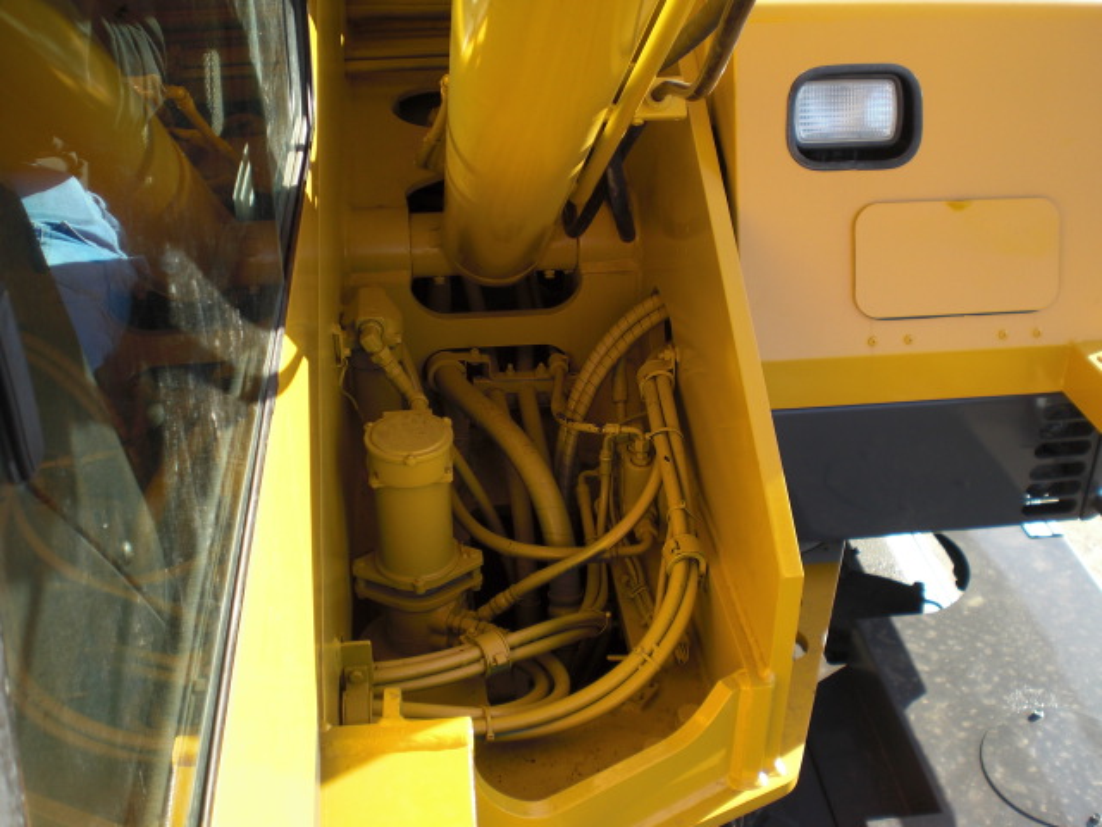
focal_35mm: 38
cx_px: 551
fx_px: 1210
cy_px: 414
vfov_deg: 37.7
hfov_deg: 49.0
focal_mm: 6.3
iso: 64
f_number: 3.1
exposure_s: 1/160
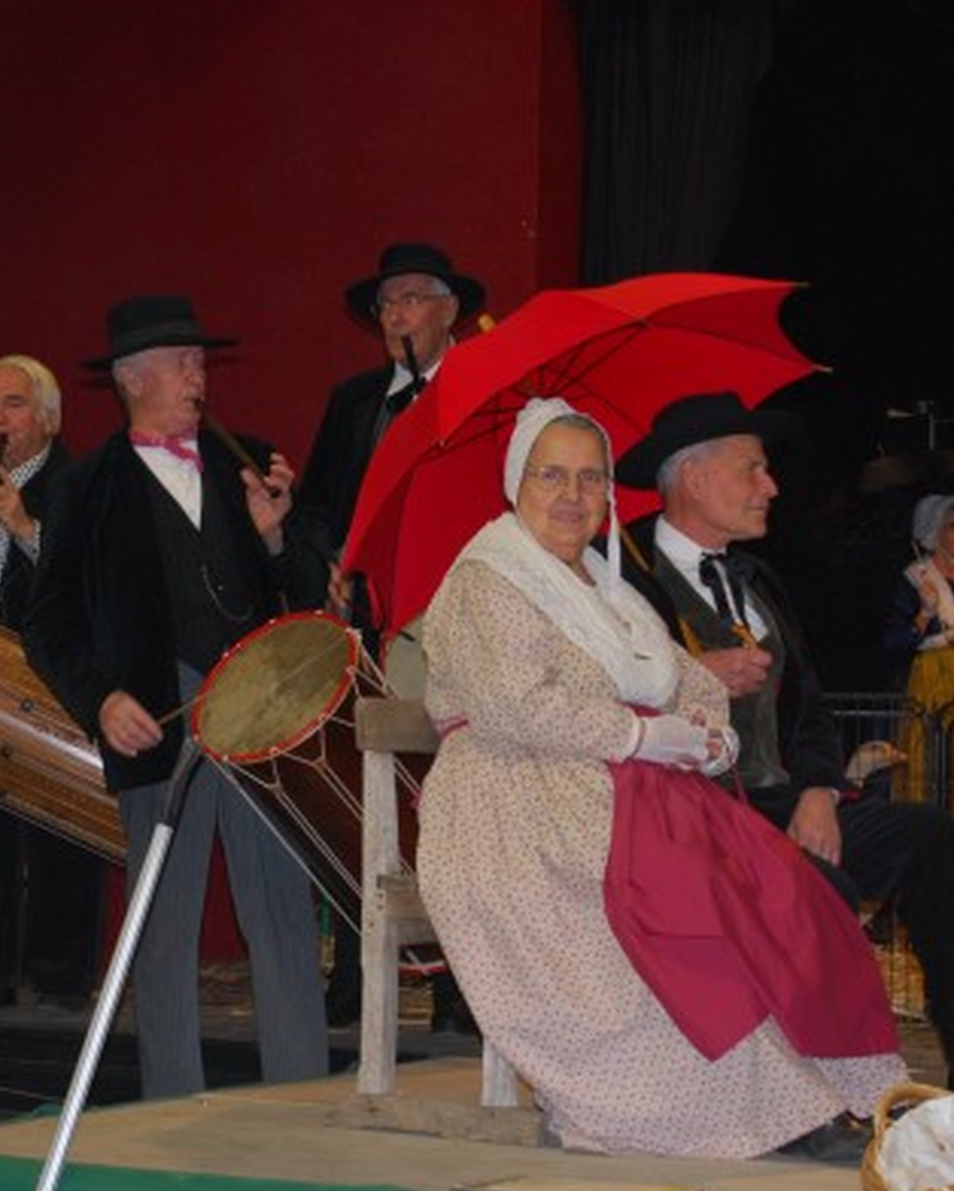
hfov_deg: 16.7
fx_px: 3244
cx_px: 276
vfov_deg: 20.8
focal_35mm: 92
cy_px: 615
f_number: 5.3
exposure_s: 1/60
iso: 500
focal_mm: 40
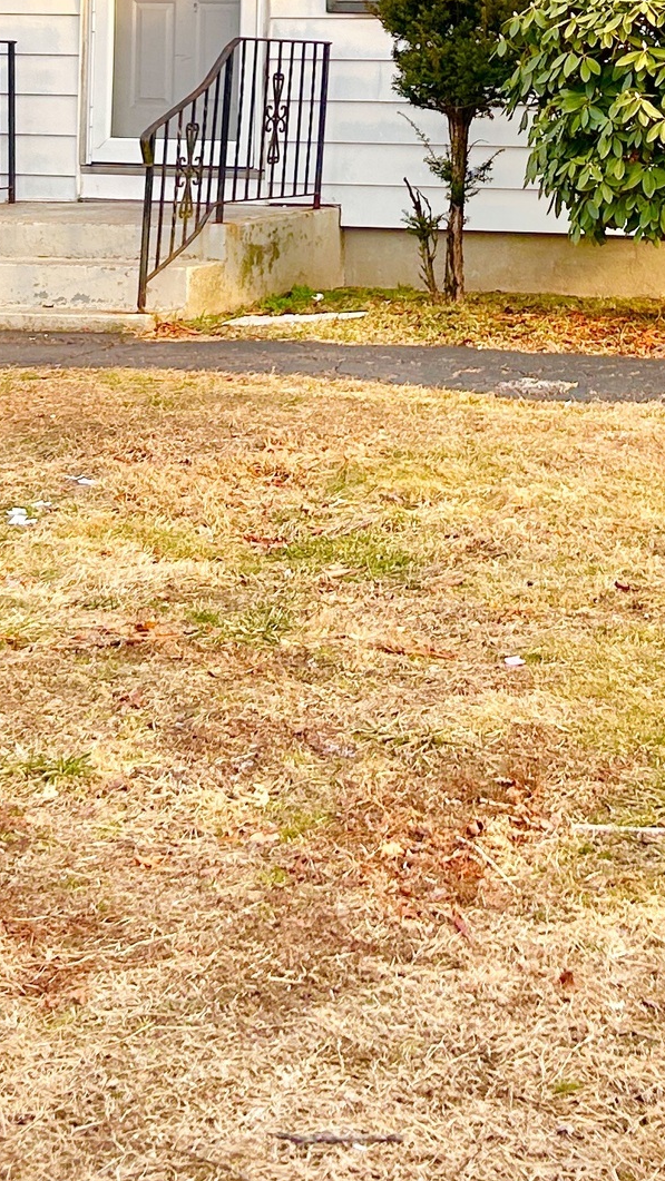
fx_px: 2570
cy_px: 17
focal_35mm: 82
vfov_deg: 24.8
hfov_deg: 14.6
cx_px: 627
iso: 50
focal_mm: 5.7
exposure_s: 1/670
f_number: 1.5
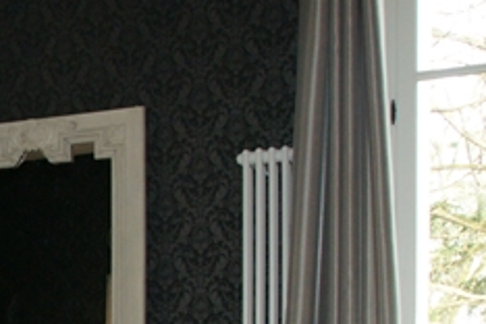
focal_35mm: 82
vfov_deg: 16.0
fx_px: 1107
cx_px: -324
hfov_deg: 19.9
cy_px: 385
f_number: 5.6
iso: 800
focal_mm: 16
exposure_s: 1/60
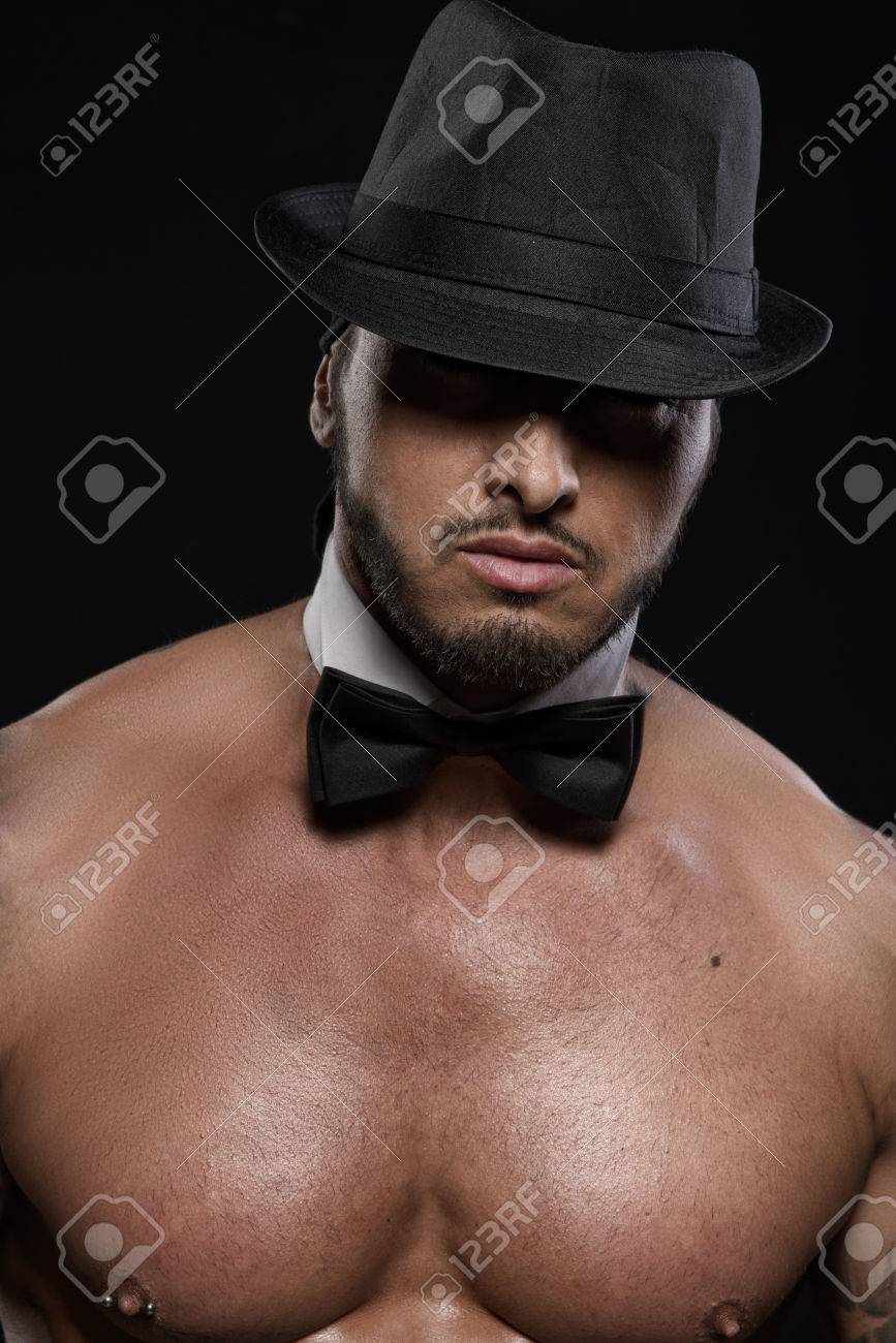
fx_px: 3919
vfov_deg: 19.5
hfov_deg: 13.0
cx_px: 448
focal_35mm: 105
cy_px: 672
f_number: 14
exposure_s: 1/200
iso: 100
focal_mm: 105
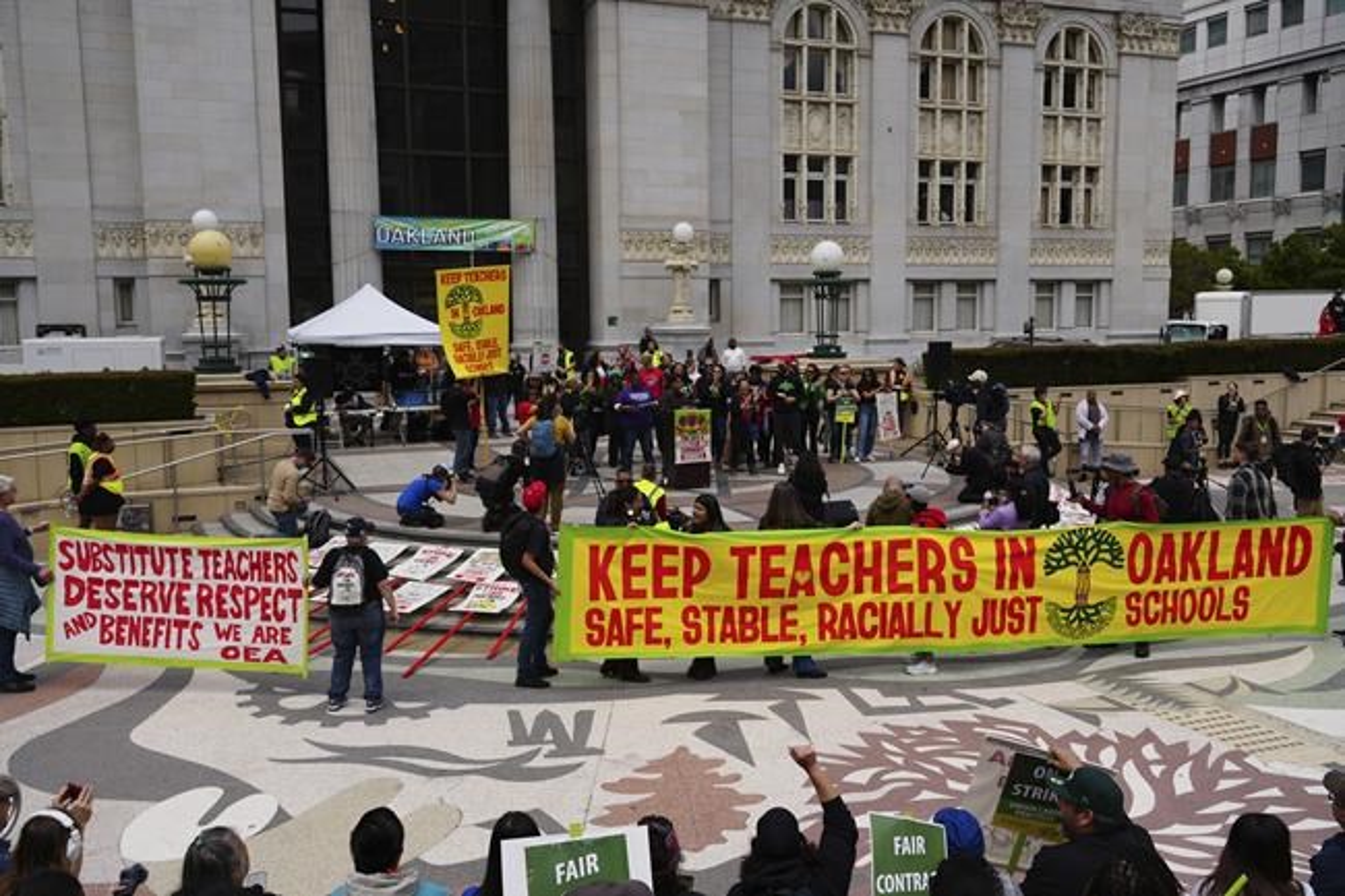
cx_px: 672
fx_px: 1158
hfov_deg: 60.3
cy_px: 448
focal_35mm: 31
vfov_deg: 42.3
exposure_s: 1/800
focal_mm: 31
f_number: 5
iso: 100
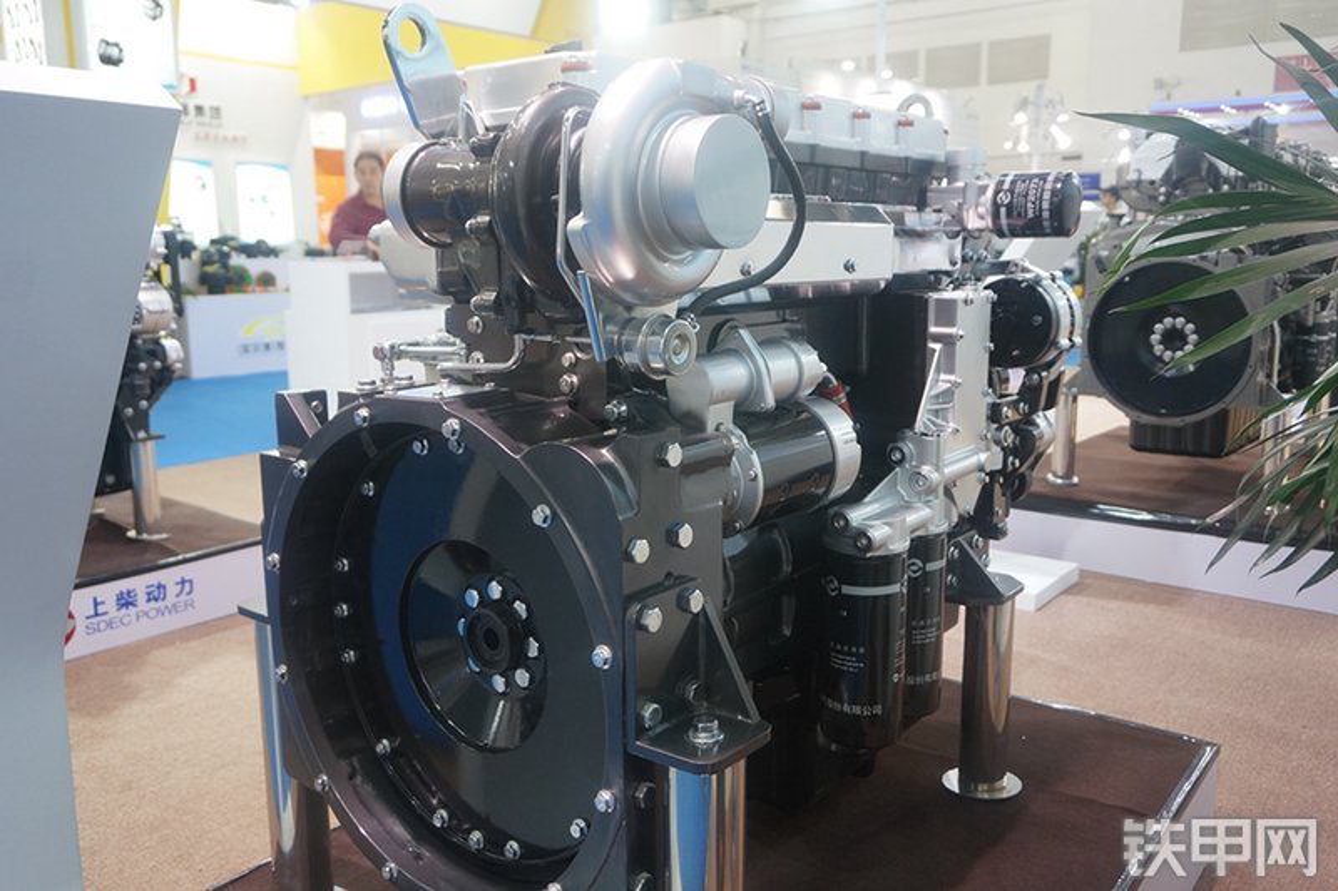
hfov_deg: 61.9
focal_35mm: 30
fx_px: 1115
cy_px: 446
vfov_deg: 43.6
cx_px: 669
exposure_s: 1/60
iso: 400
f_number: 4
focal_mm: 20
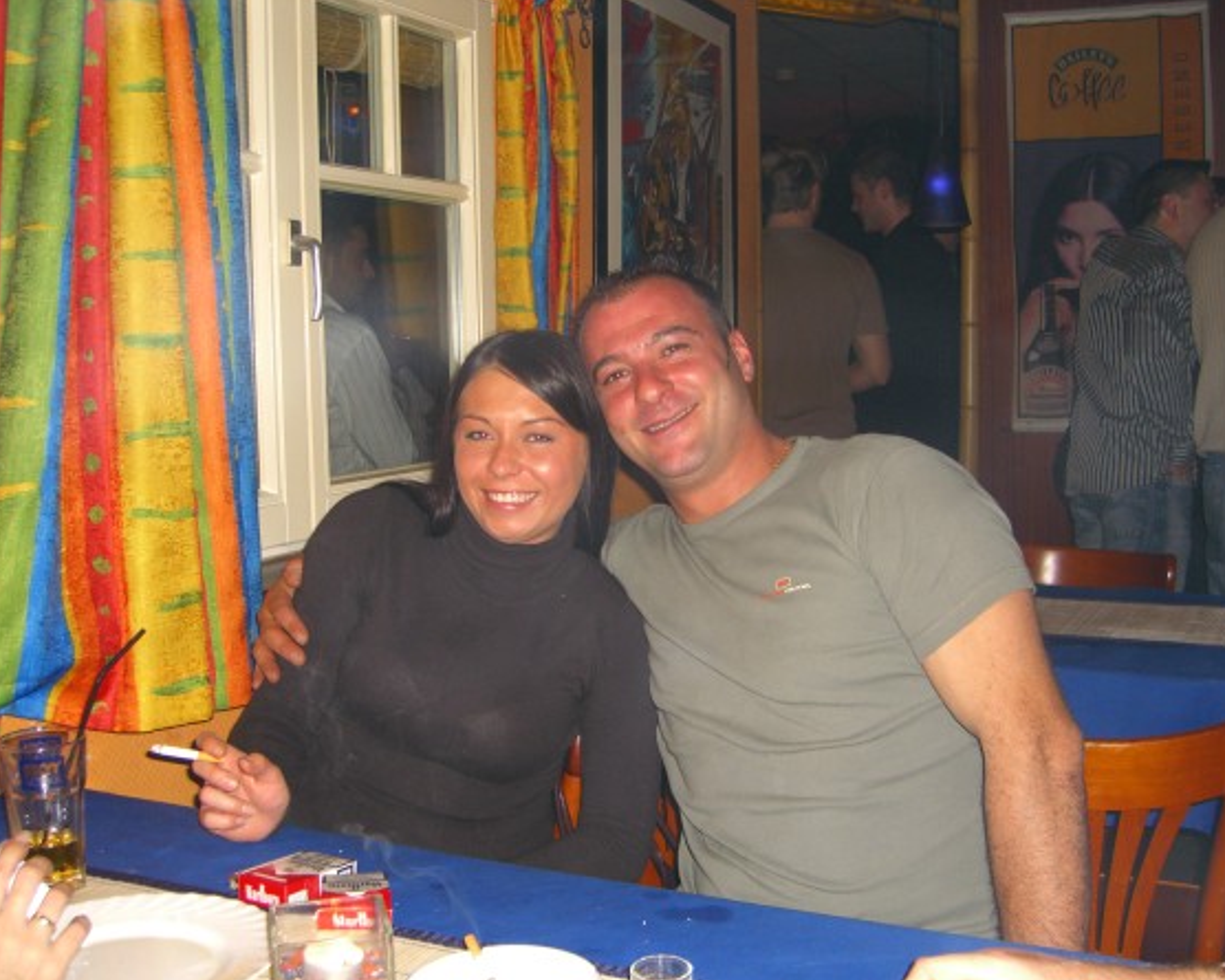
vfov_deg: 37.3
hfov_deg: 45.8
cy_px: 491
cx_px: 648
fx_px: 1450
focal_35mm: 40
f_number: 2.8
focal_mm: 7.9
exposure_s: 1/60
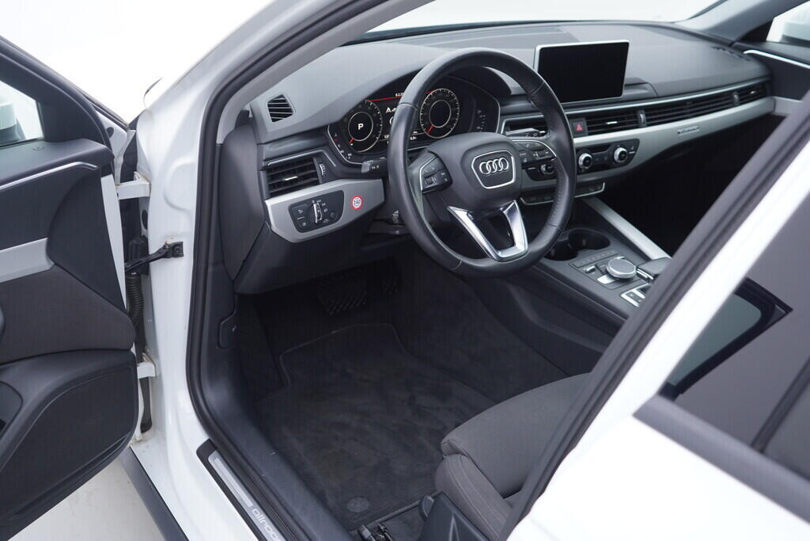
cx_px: 405
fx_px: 810
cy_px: 270
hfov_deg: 53.1
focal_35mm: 36
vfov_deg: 36.9
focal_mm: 24
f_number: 3.2
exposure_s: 1/40
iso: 125
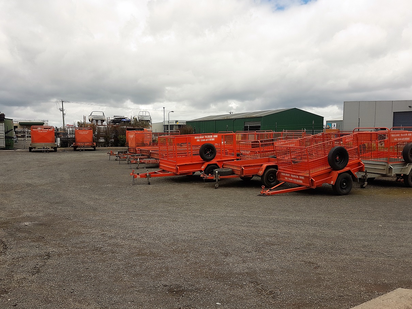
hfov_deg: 67.3
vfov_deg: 53.1
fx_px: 310
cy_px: 154
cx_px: 206
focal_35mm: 26
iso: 40
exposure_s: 1/2456
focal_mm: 4.2
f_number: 1.7
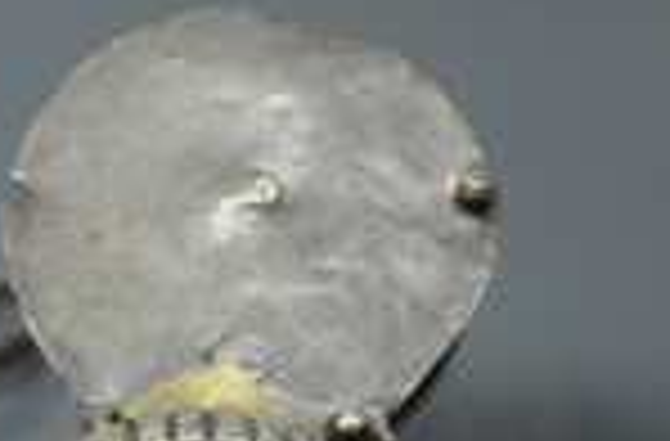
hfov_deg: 6.6
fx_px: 5764
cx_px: -85
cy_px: 497
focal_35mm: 311
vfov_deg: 4.4
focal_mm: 70
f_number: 5.3
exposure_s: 1/125
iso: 1000
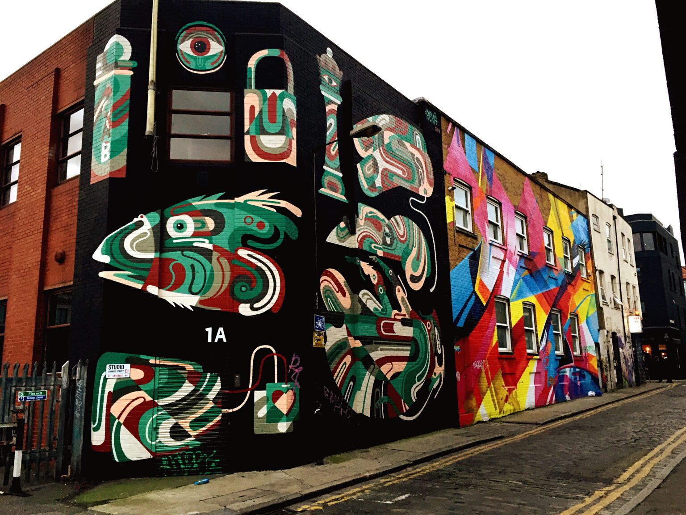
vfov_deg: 48.2
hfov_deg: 61.7
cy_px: 258
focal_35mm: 29
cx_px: 343
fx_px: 575
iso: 50
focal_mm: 4.15
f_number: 2.2
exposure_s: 1/33
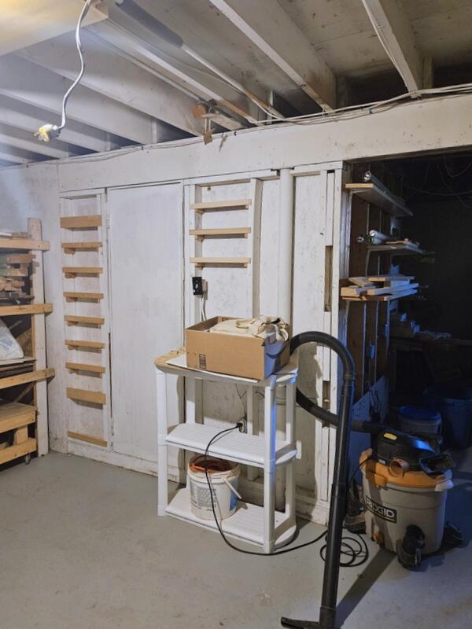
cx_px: 236
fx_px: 418
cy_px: 314
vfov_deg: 73.9
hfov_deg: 58.9
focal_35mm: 23
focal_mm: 5.4
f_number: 1.8
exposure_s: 1/60
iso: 640
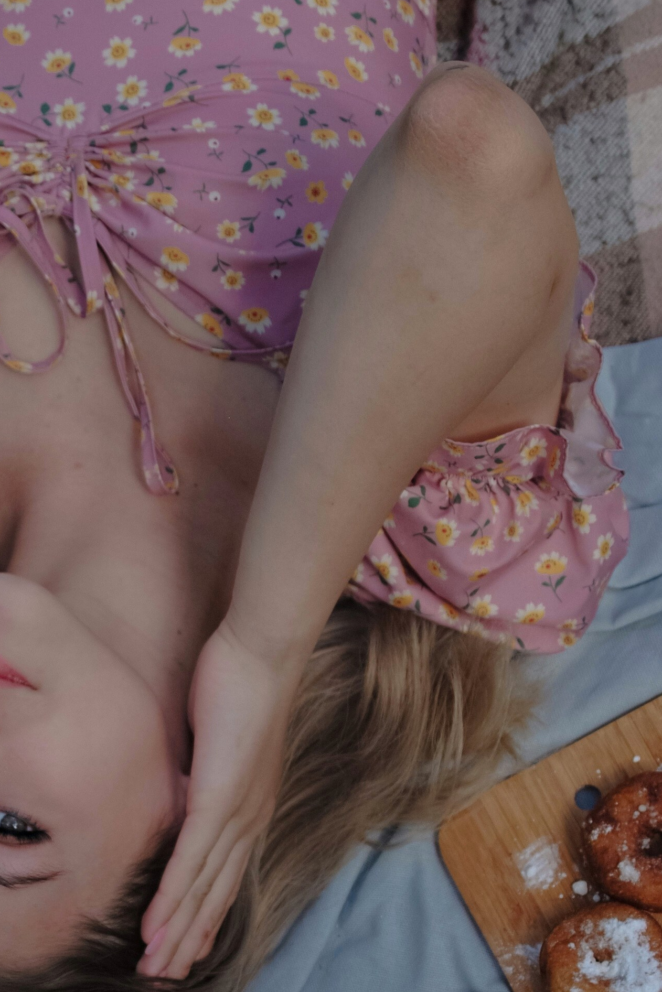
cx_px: 77
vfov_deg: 22.5
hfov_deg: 15.4
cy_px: 896
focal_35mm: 88
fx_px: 2427
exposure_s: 1/400
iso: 100
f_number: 4
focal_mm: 29
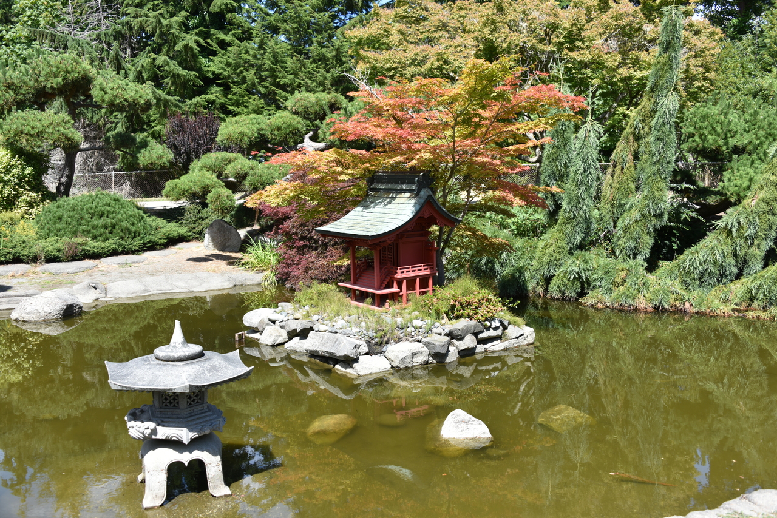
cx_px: 388
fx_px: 734
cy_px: 259
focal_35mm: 34
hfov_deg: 55.8
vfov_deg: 38.9
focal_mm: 34
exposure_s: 1/200
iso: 100
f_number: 7.1
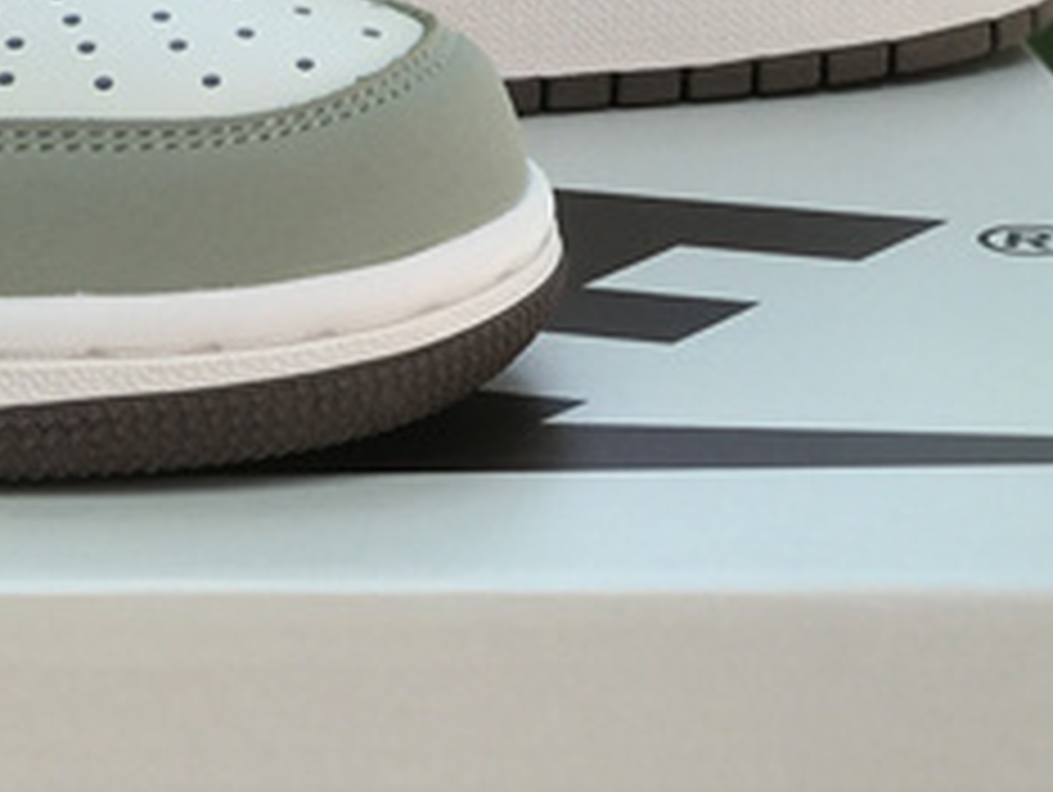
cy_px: -398
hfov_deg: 10.8
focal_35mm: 180
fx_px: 5481
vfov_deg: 8.1
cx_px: -153
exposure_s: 1/134
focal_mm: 6.6
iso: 20
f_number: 2.8
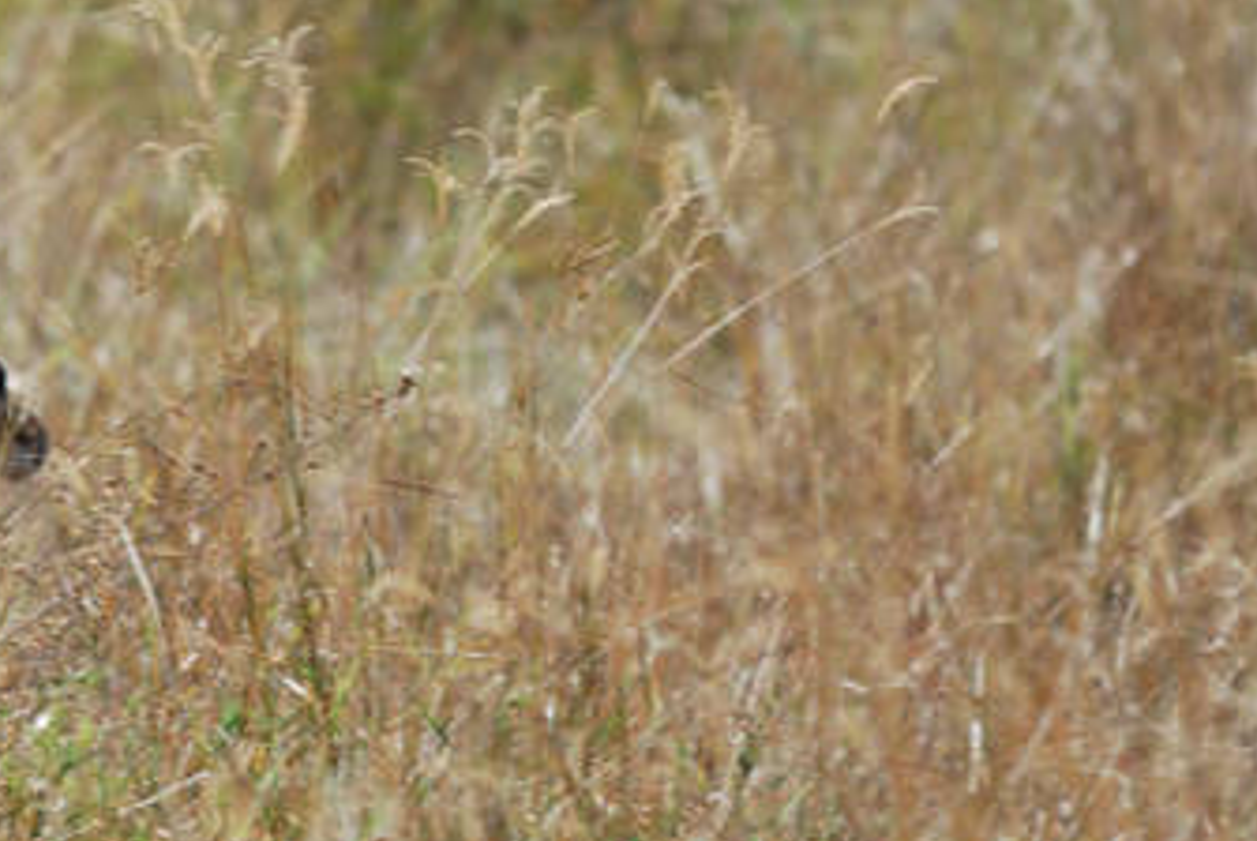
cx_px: -30
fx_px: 43787
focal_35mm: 1253
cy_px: 424
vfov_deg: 1.1
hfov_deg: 1.6
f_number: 5.6
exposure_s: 1/400
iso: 100
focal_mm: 400
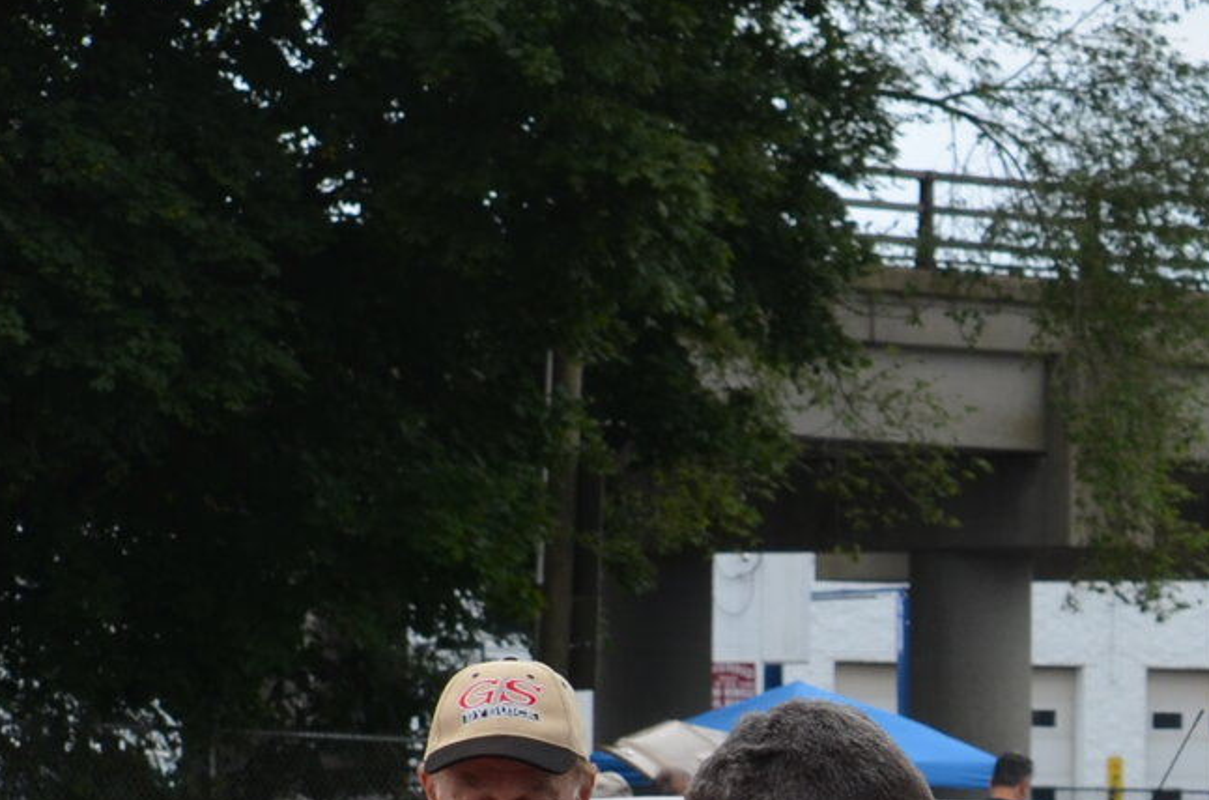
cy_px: 1193
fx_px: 10685
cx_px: 2254
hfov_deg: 6.3
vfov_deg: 4.3
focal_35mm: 319
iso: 160
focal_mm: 55
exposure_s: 1/250
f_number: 8
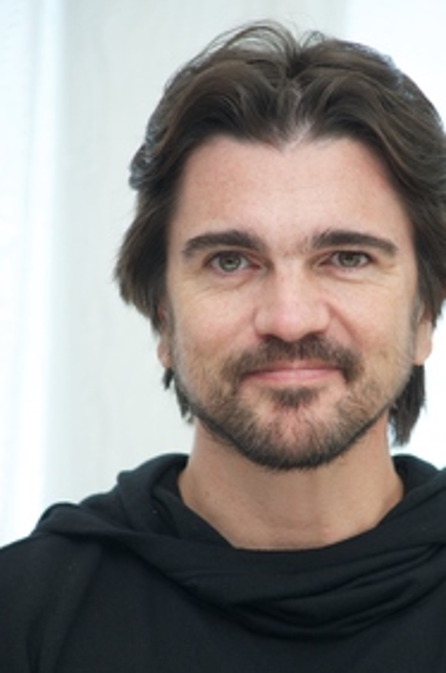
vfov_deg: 7.3
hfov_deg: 4.8
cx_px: 308
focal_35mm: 284
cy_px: 413
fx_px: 5297
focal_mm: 200
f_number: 5.6
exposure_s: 1/60
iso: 500
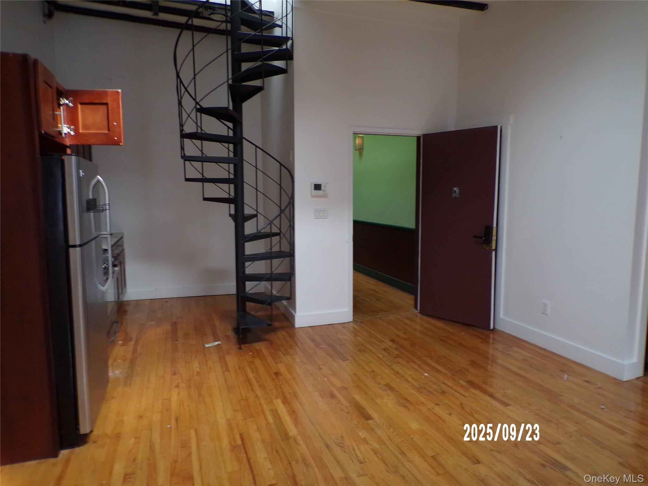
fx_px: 449
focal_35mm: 24
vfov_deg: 56.8
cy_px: 243
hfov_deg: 71.6
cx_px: 324
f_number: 3
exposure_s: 1/34
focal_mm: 4.3
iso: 200
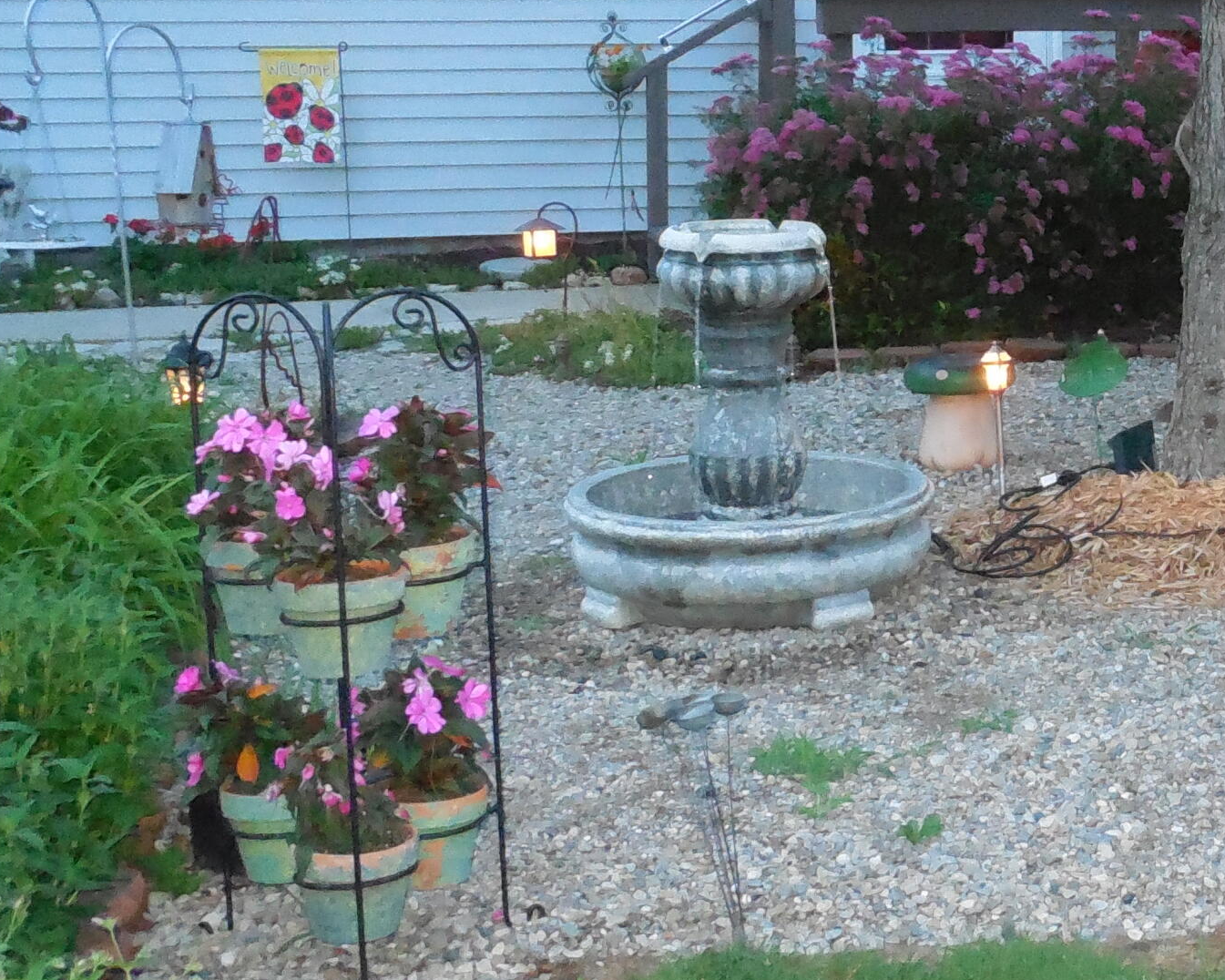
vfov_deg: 20.6
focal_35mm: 74
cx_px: 1283
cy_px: 327
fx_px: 2683
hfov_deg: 24.3
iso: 1250
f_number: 3.4
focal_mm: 6.1
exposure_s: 1/30
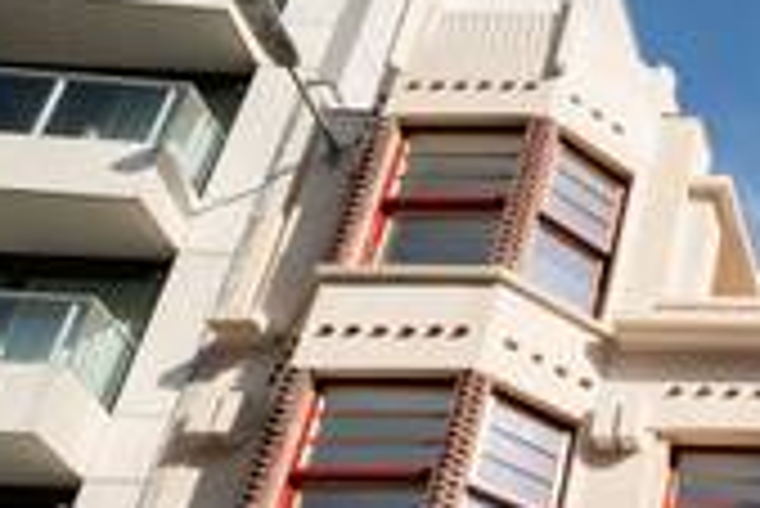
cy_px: 775
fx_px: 1120
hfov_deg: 27.7
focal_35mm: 53
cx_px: 1093
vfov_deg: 21.3
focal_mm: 14
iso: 125
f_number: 7.1
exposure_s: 1/8000
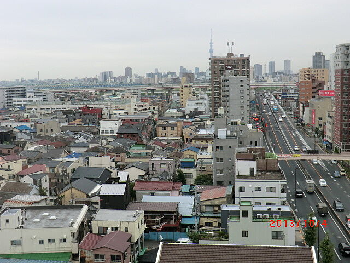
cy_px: 132
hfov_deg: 40.4
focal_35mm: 47
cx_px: 175
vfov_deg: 30.9
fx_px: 475
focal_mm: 8.4
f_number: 4
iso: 100
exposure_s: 1/60
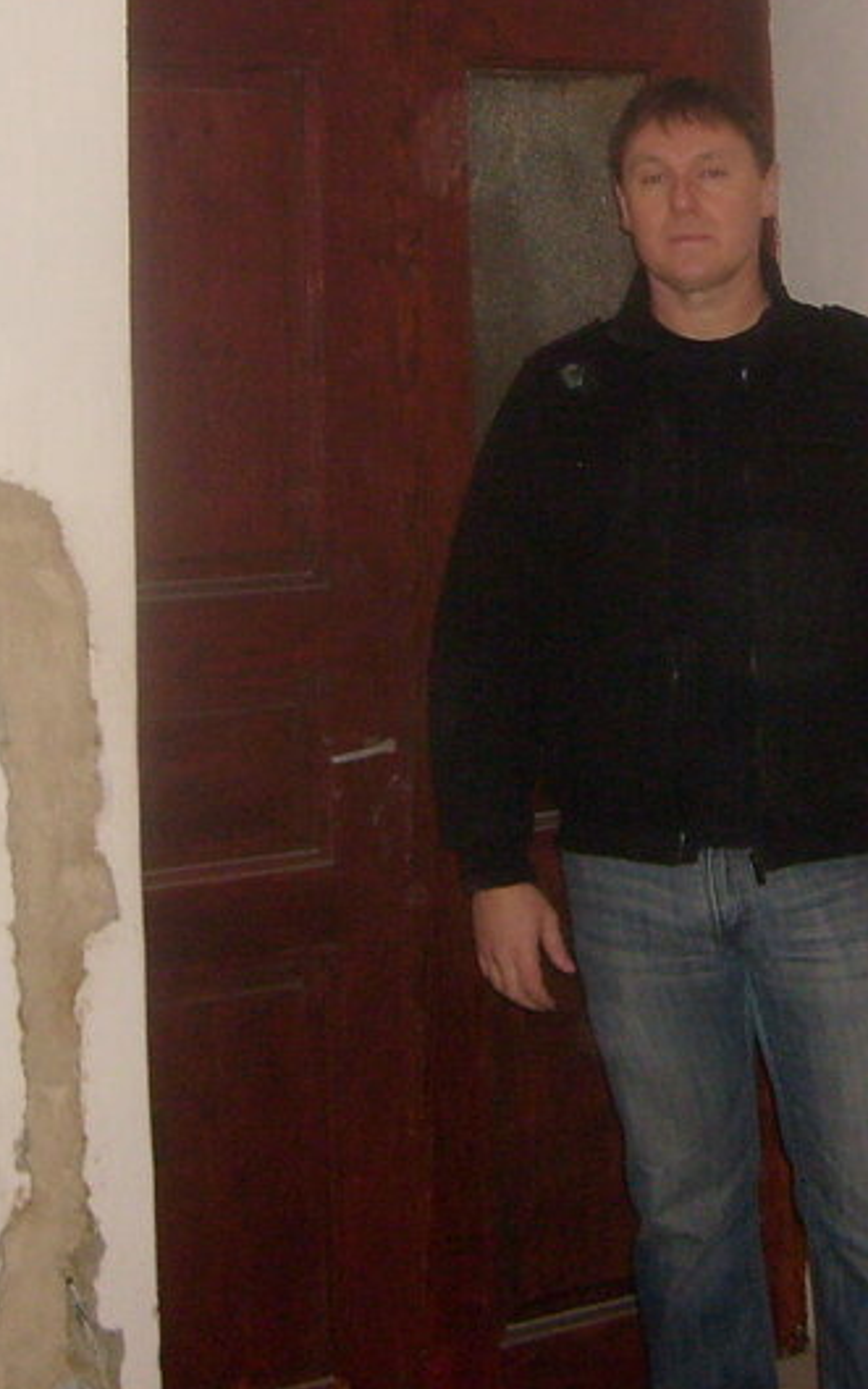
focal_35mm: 84
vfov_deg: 24.3
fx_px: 3181
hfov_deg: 15.4
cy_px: 328
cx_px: 724
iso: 120
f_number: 2.8
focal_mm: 5.8
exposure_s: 1/45
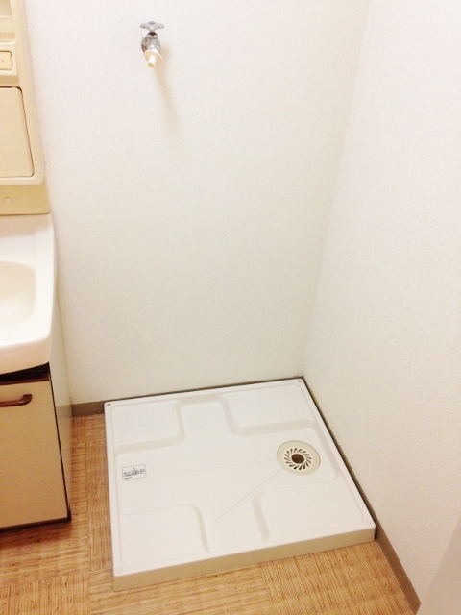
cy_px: 308
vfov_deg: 55.4
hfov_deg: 42.9
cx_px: 230
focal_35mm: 33
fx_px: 586
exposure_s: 1/20
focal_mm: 4.12
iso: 125
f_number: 2.4
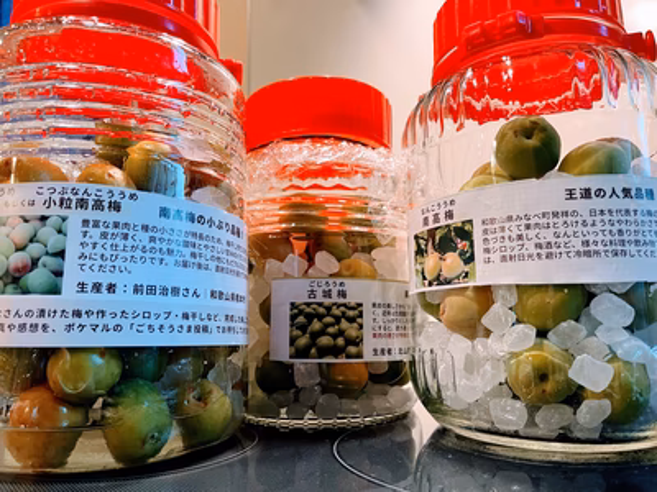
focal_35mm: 26
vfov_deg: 53.1
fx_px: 493
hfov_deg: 67.3
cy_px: 246
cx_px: 328
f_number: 1.6
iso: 160
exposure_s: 1/50
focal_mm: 5.1
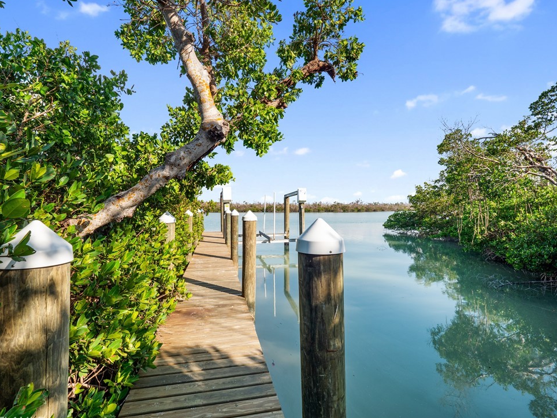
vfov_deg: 74.7
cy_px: 213
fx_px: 274
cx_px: 270
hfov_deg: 91.0
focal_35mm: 17
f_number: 7.1
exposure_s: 1/80
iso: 200
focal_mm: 8
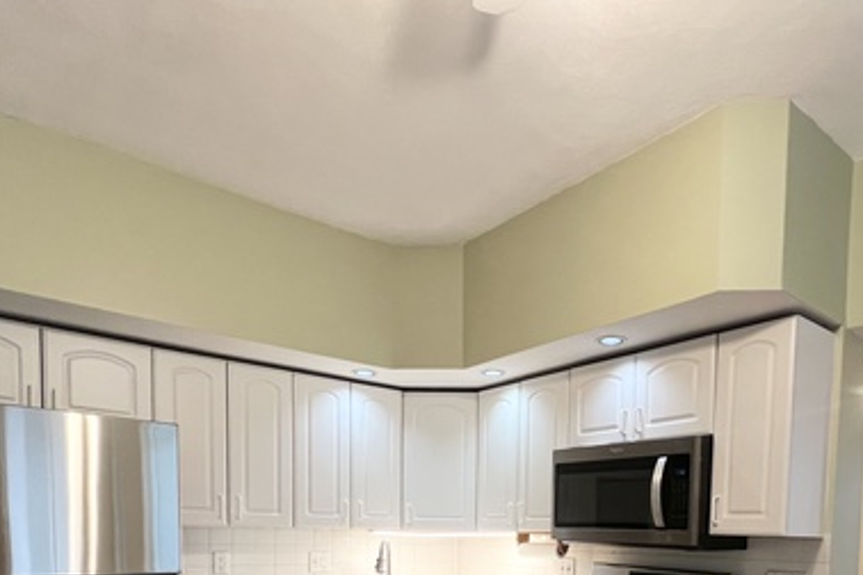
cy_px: 580
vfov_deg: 43.6
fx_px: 599
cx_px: 522
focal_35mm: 25
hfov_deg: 70.7
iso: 200
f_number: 1.8
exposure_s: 1/120
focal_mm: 1.57
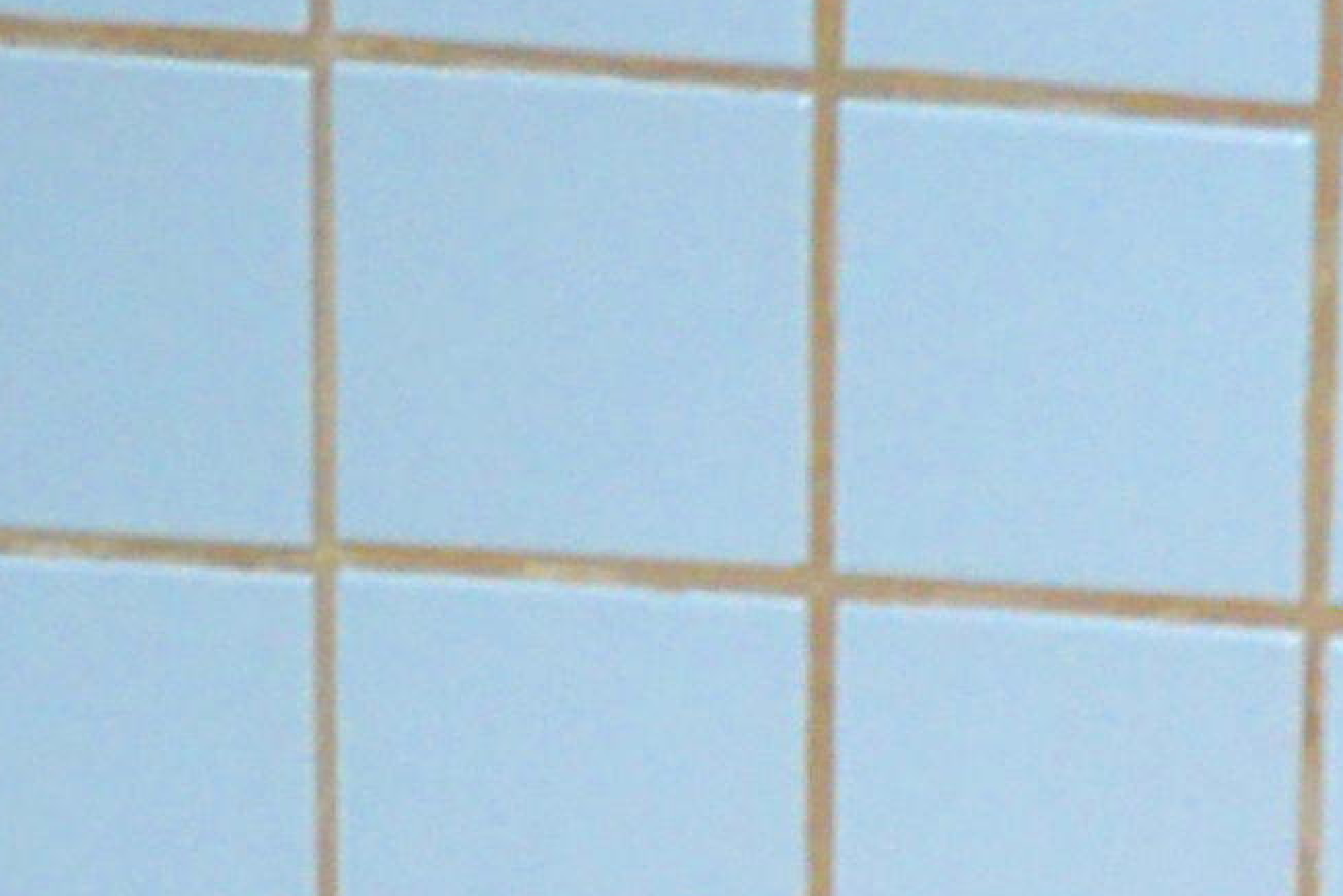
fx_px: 7910
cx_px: 3180
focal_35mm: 212
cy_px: 2711
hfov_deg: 8.8
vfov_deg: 6.0
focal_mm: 20
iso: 1000
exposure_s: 1/60
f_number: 3.8
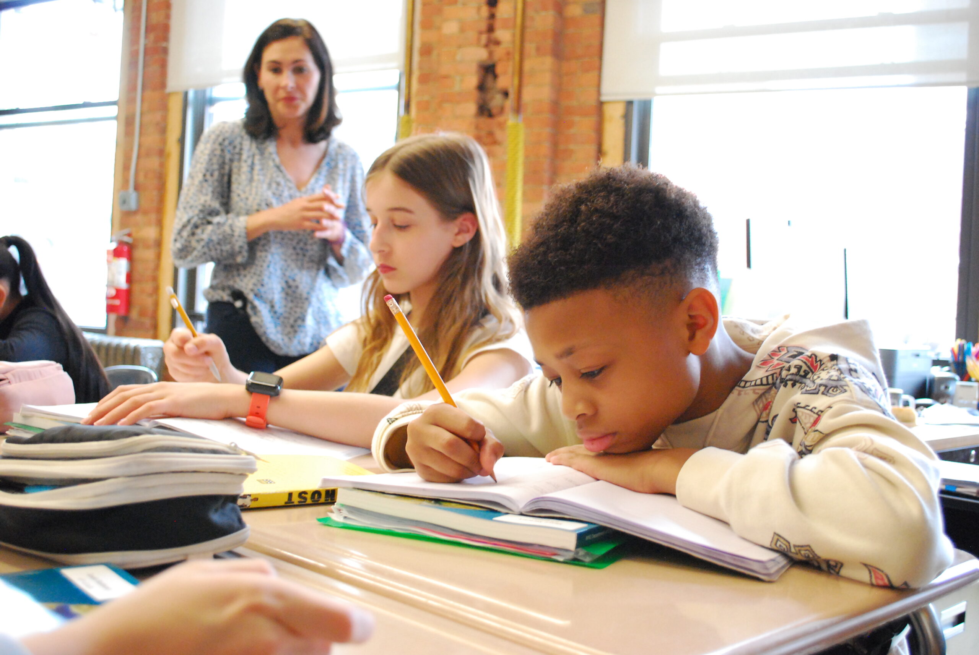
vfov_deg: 34.3
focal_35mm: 39
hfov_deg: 49.5
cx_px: 490
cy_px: 328
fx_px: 1062
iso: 1600
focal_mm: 26
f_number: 4.2
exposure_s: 1/60
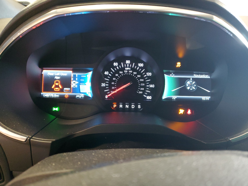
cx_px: 124
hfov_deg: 67.3
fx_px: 186
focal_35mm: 26
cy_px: 93
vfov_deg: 53.1
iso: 282
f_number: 1.5
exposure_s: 1/17
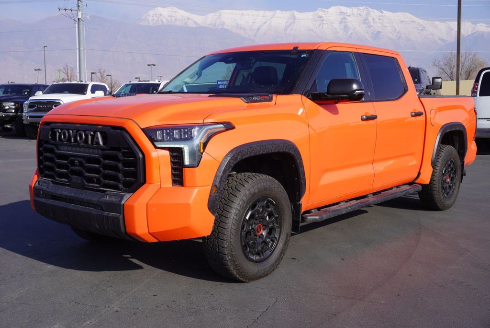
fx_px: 572
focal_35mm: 42
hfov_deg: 46.4
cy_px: 164
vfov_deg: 31.9
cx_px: 245
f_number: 11
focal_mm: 28
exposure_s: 1/125
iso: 100
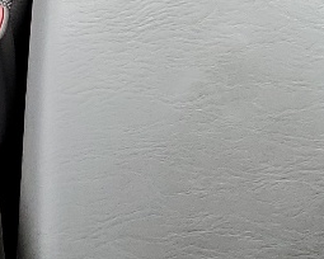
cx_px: 159
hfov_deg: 12.1
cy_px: -467
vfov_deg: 8.4
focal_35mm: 159
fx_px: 1525
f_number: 1.5
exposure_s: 1/143
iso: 50
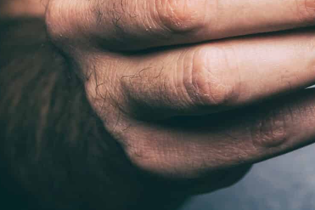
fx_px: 1207
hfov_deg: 14.2
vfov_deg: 9.9
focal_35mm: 138
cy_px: 35
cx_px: 429
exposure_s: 1/200
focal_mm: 50
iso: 100
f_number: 8
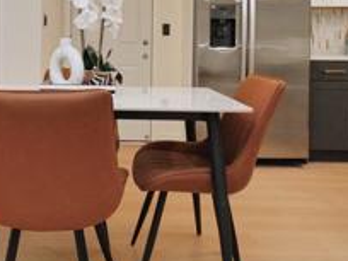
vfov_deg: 32.3
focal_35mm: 44
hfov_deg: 42.3
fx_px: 442
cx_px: 111
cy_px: 67
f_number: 4
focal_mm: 7
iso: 800
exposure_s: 1/160
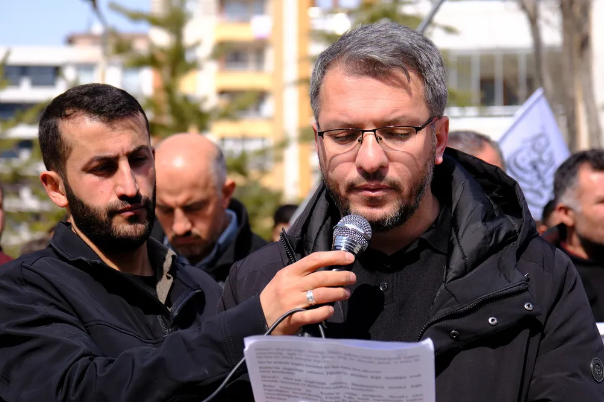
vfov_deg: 15.5
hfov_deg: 23.1
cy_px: 201
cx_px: 302
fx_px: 1476
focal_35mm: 88
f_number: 4
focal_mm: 58.6
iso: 250
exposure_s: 1/1600
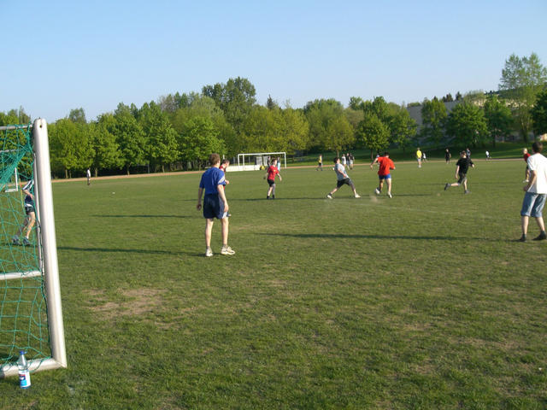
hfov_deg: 49.0
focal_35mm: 38
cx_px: 274
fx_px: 600
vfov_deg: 37.7
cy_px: 205
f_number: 4.4
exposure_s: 1/250
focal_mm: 6.3
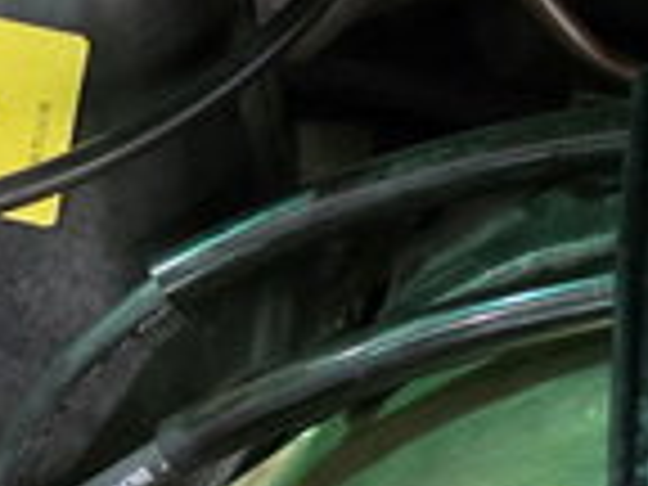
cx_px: -198
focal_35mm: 123
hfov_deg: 15.3
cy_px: 270
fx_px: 2303
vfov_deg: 12.0
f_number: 1.7
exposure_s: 1/60
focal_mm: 6.3
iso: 1600
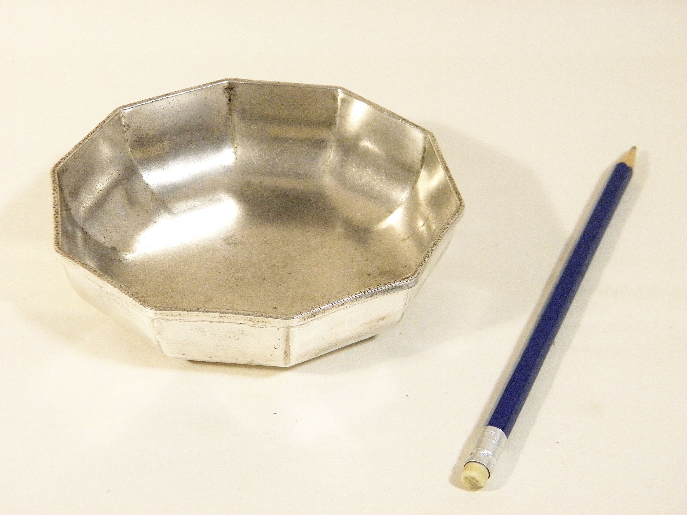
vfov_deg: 21.6
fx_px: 1350
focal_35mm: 68
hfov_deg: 28.6
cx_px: 344
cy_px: 258
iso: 200
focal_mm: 12.2
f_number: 4.3
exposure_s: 1/40
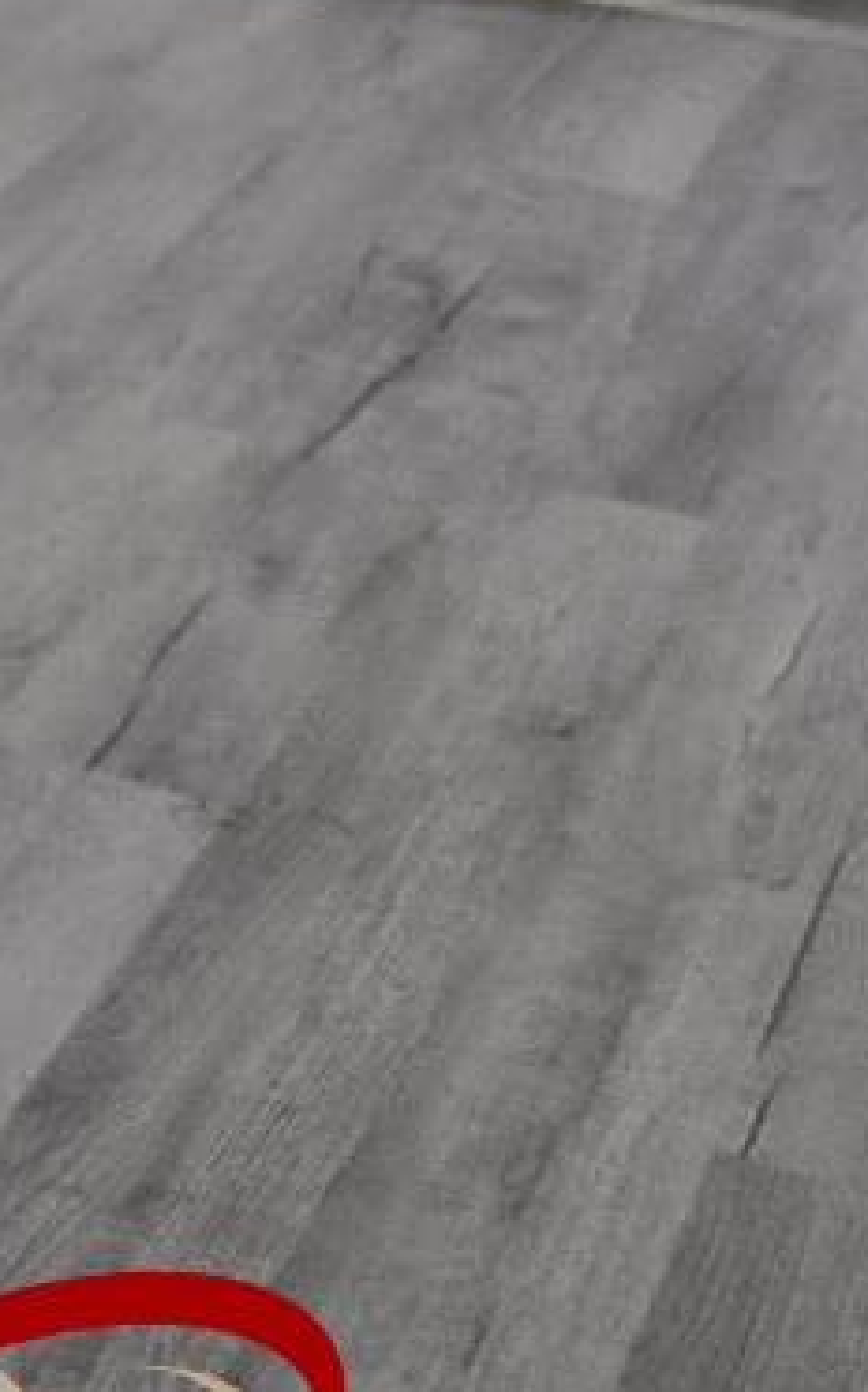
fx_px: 3980
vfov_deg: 17.4
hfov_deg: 12.2
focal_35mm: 105
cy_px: -816
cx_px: -183
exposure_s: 1/182
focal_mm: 6.3
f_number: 1.7
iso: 160
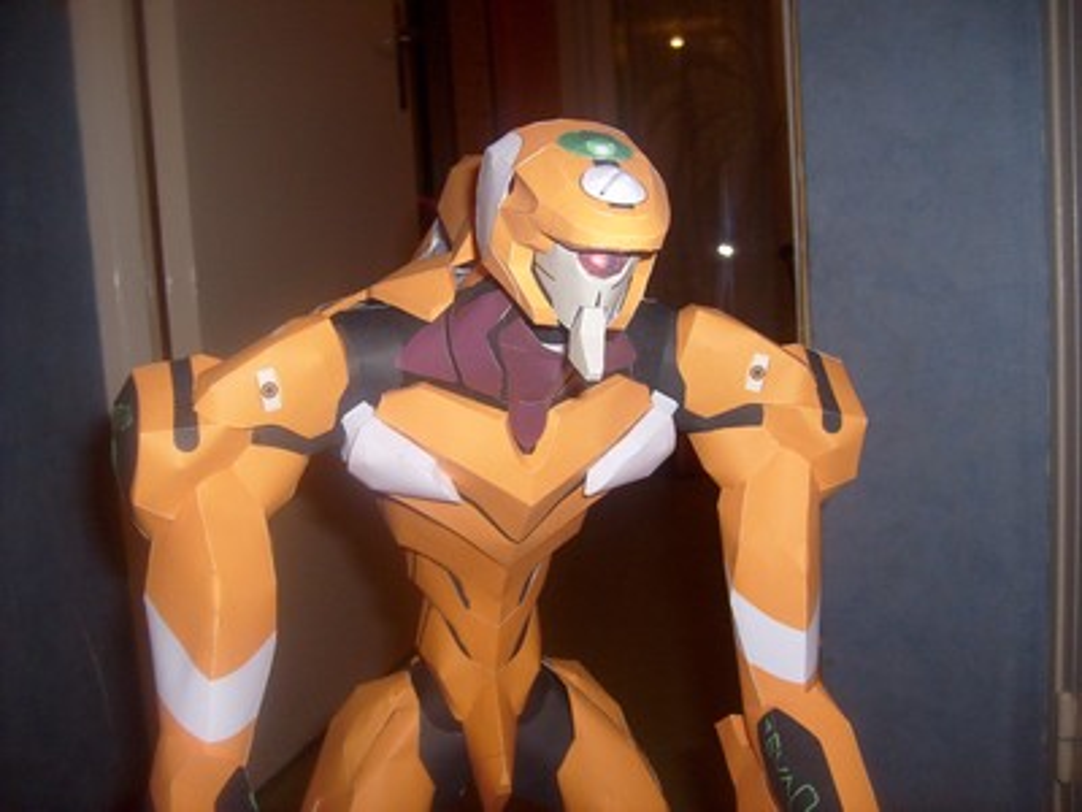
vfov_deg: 40.7
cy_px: 406
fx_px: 1094
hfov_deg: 52.6
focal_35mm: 35
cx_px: 541
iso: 100
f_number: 2.8
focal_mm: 5.8
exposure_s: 1/45
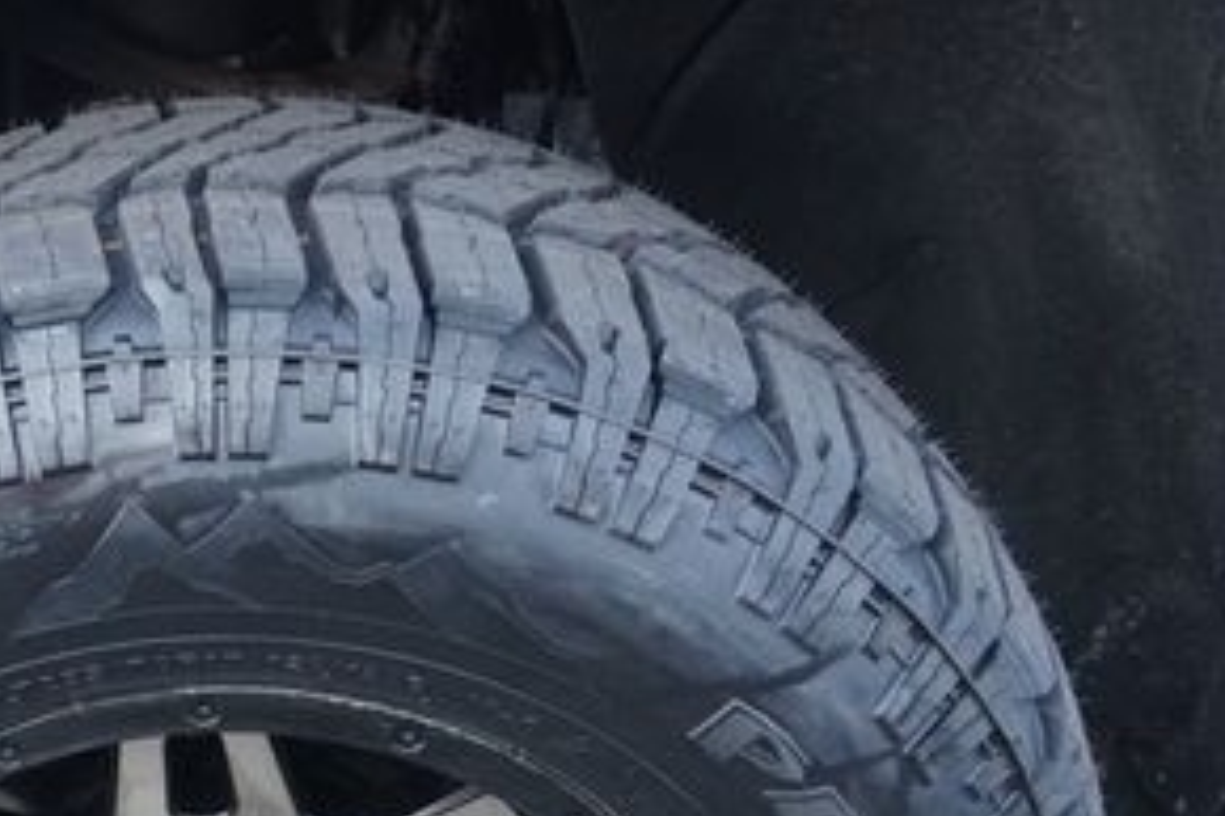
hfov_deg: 35.7
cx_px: 161
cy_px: 816
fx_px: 1802
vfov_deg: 24.3
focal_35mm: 53
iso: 250
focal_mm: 16
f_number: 4
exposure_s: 1/60
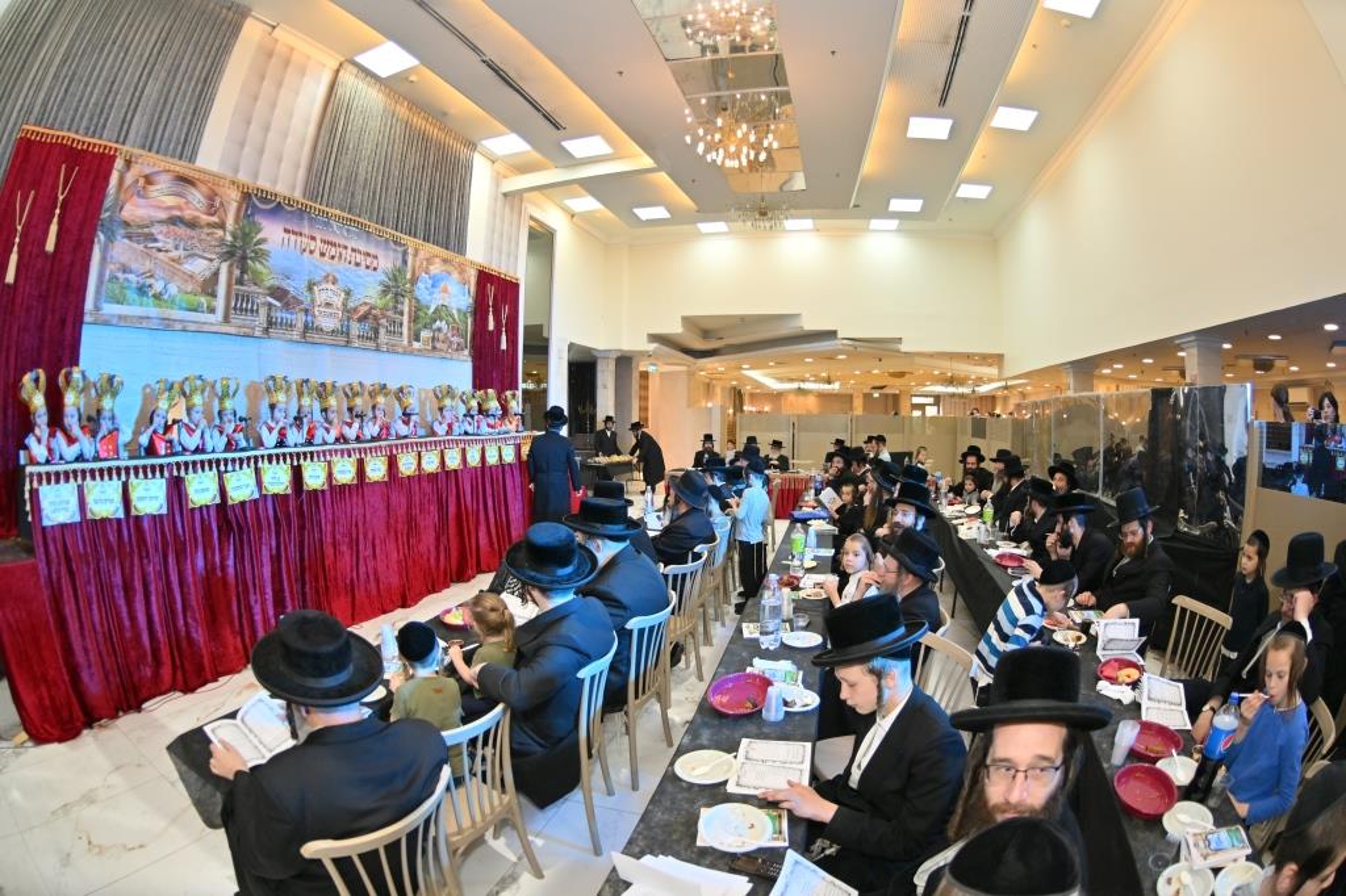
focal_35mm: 15
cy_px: 448
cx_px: 673
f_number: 2.8
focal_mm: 10.5
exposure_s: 1/125
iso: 200
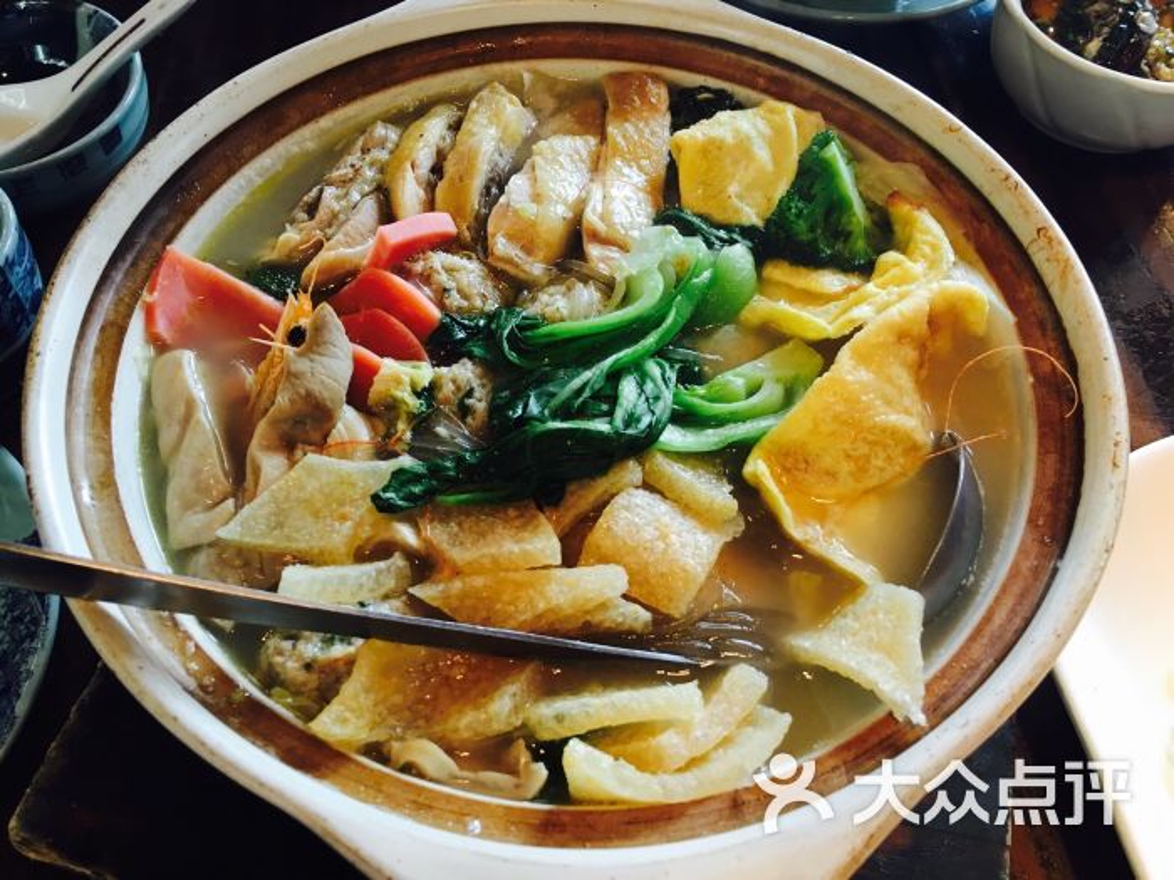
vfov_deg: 48.2
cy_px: 440
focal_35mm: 29
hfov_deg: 61.7
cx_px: 587
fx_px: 984
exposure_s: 1/33
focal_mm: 4.15
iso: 100
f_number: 2.2
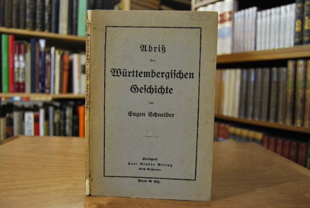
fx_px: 259
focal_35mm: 30
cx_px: 155
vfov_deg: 43.7
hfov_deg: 61.9
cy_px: 104
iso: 640
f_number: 3.8
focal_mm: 20
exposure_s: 1/30
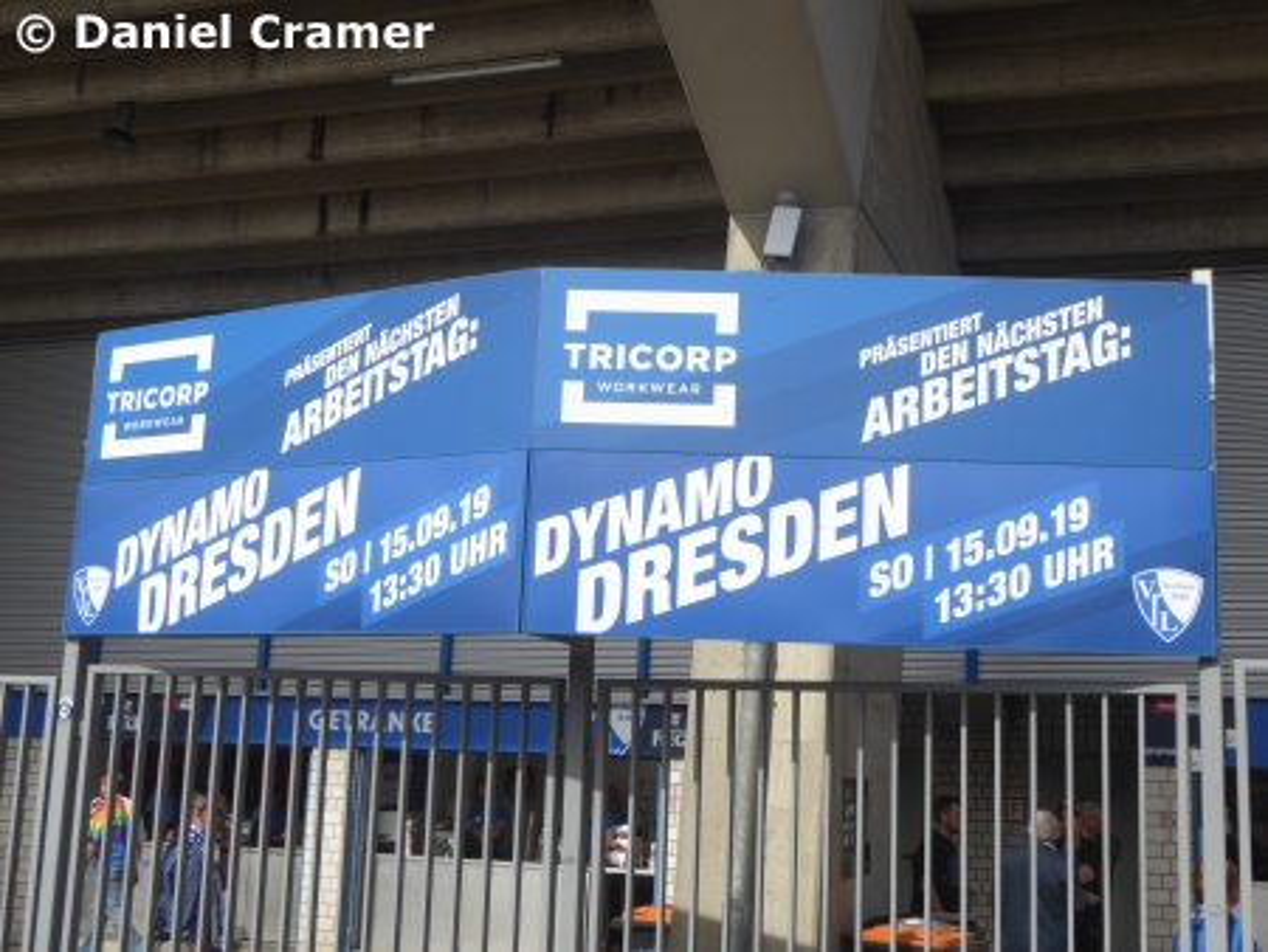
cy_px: 476
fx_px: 1723
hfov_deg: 40.4
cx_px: 634
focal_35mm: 47
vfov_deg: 30.9
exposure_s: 1/320
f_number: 5.6
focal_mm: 8.4
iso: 80
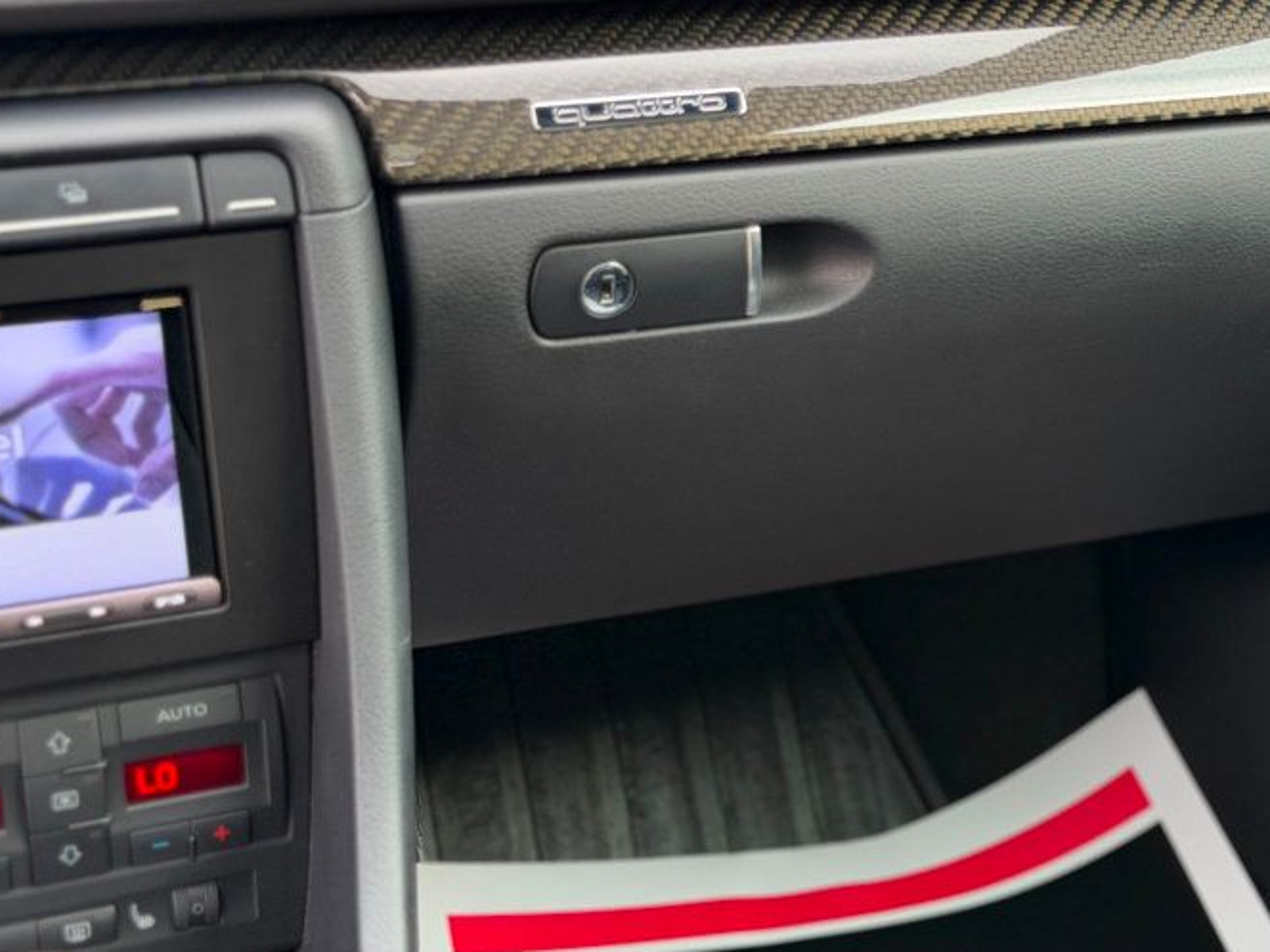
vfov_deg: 19.8
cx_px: 951
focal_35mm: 74
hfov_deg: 26.0
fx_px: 2715
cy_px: 335
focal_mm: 6.76
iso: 80
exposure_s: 1/126
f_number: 1.78
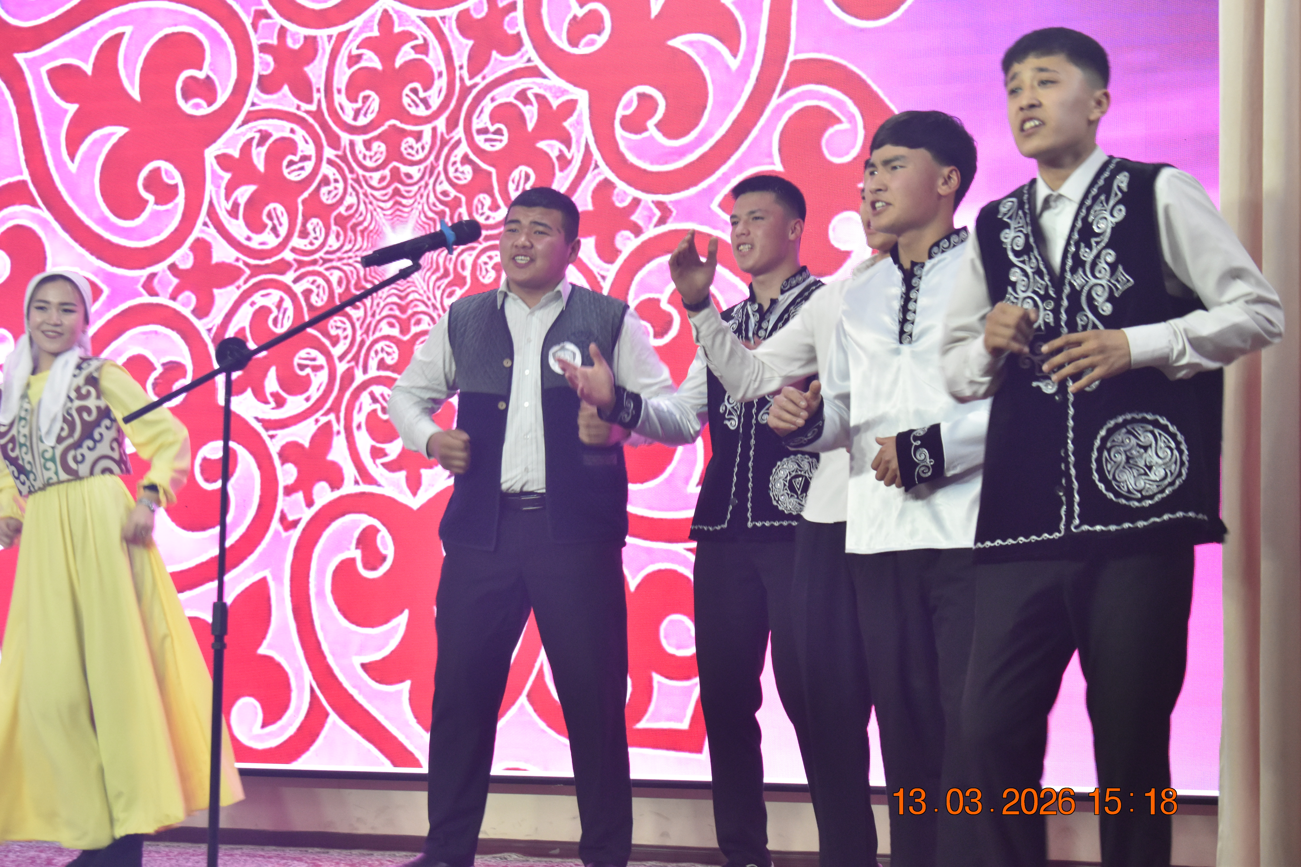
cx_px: 650
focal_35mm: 82
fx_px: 2981
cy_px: 434
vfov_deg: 16.6
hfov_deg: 24.6
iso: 2000
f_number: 5.6
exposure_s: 1/60
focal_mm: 55
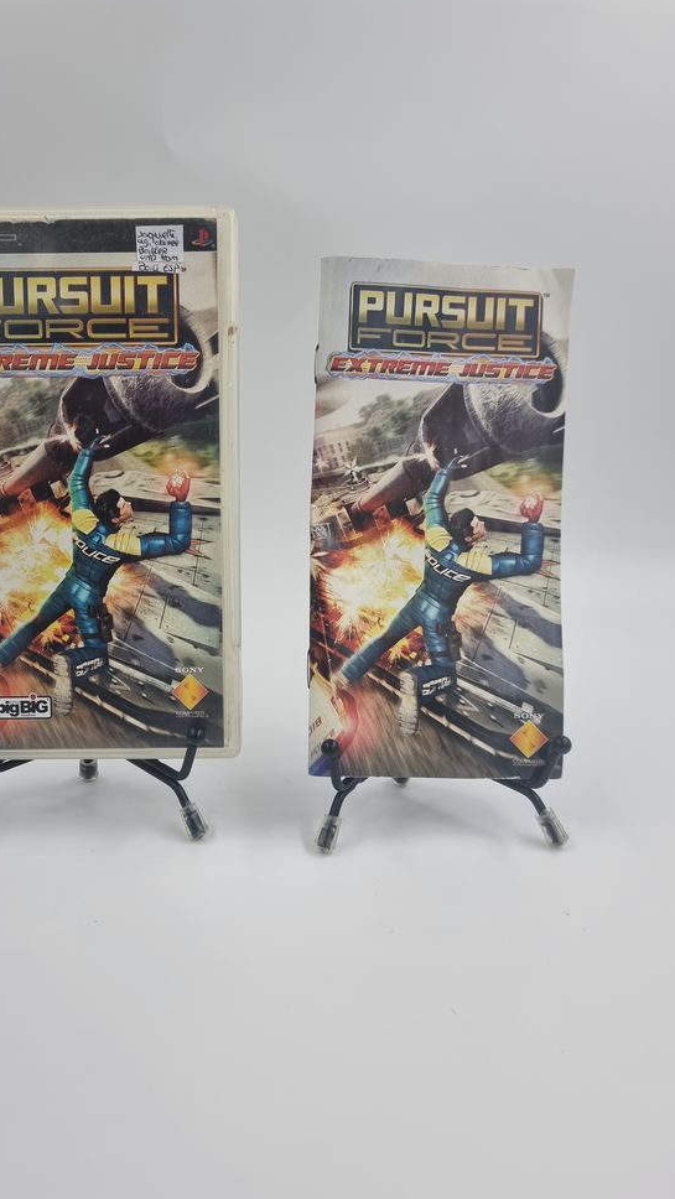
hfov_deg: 42.6
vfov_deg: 69.8
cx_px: 253
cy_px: 603
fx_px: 859
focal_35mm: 27
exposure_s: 1/120
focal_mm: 6.7
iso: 50
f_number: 1.8
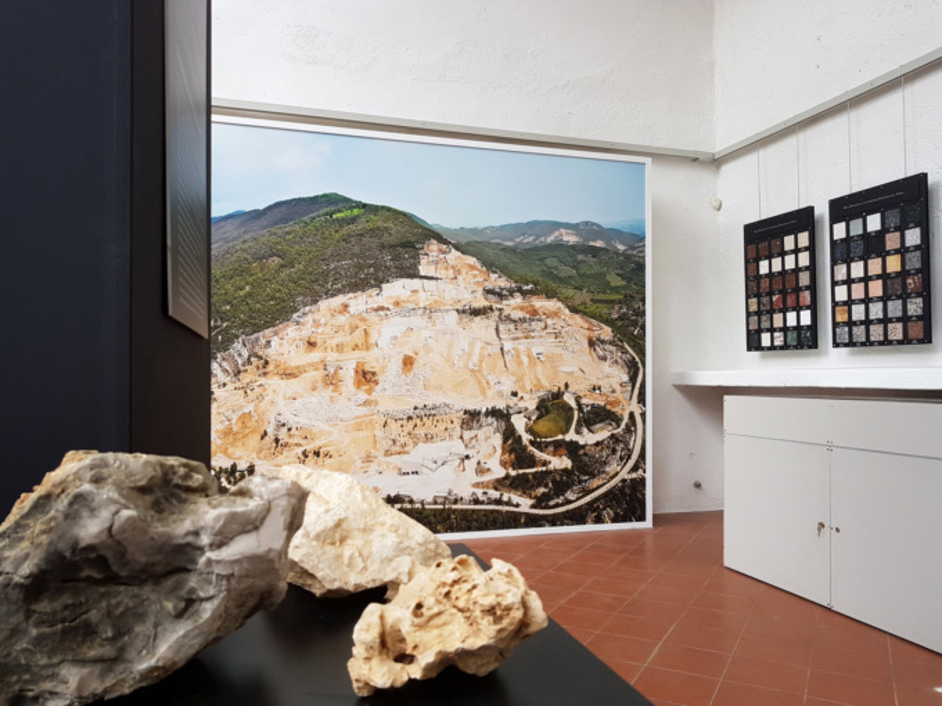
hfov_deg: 67.3
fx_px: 708
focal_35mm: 26
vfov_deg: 53.1
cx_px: 471
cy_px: 353
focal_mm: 4.2
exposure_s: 1/205
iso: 40
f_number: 1.7
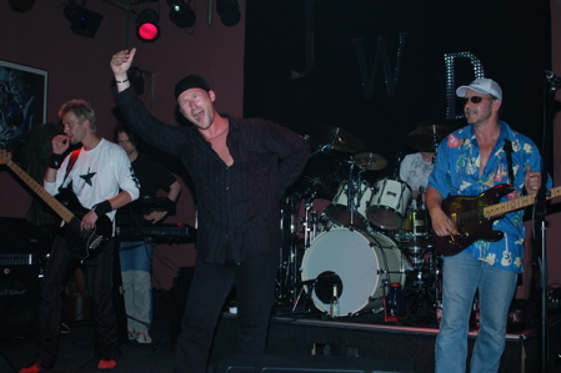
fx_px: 654
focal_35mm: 42
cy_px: 186
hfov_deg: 46.4
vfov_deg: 31.9
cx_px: 280
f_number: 6.3
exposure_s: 1/60
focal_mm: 28
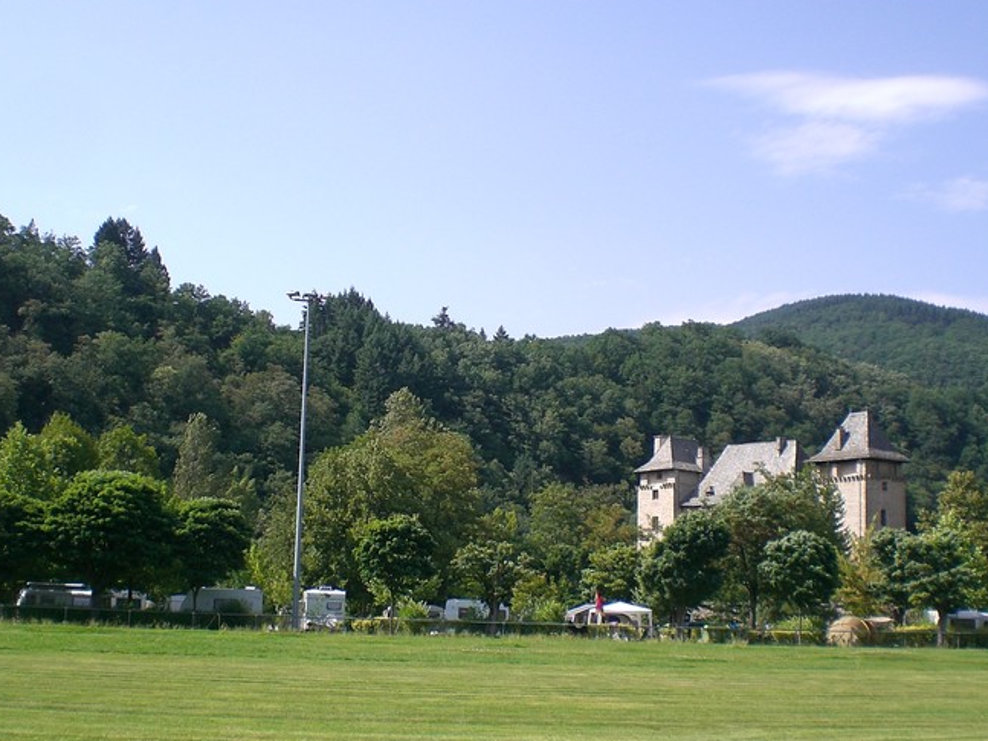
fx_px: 1341
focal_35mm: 47
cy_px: 440
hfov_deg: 40.4
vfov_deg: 30.8
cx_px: 447
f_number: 4.4
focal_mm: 6.3
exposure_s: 1/320
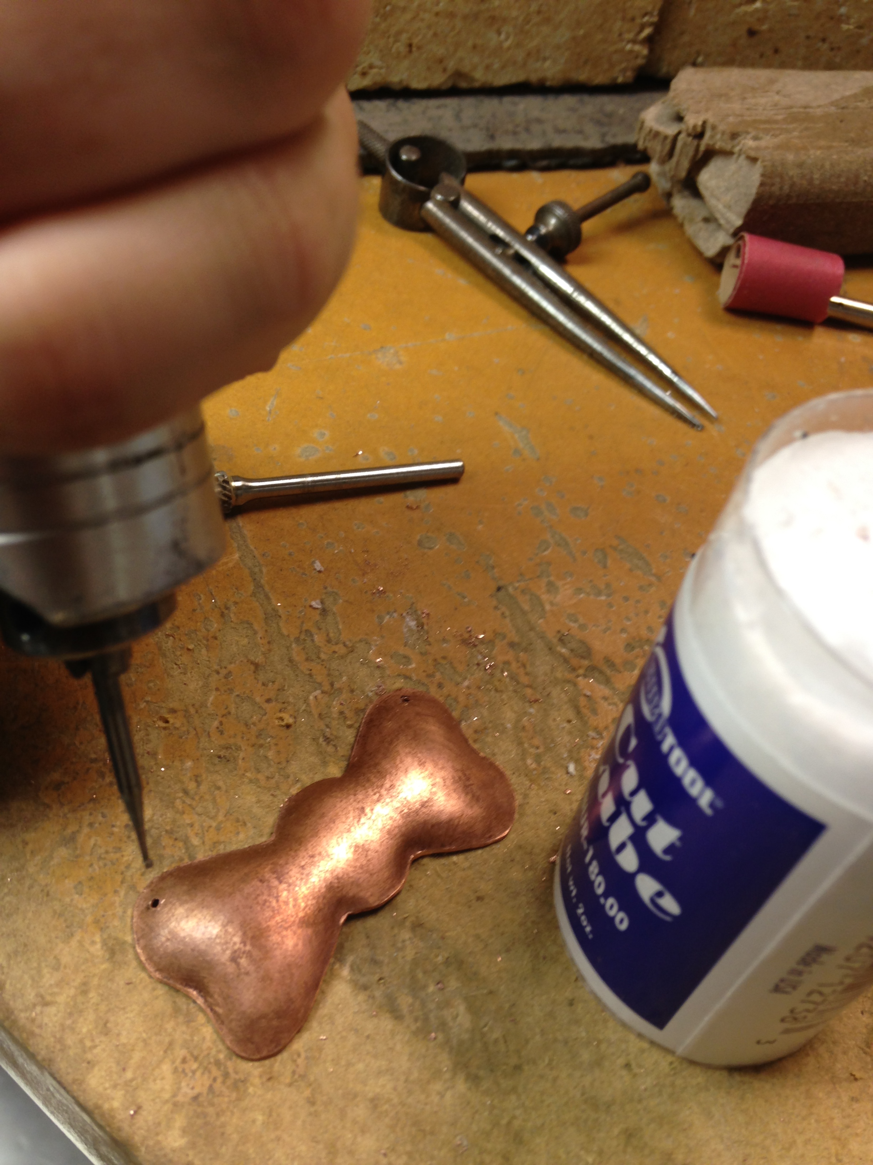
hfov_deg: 42.9
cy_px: 582
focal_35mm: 33
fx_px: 1110
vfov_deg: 55.4
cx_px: 436
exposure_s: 1/30
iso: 50
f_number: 2.4
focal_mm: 4.12
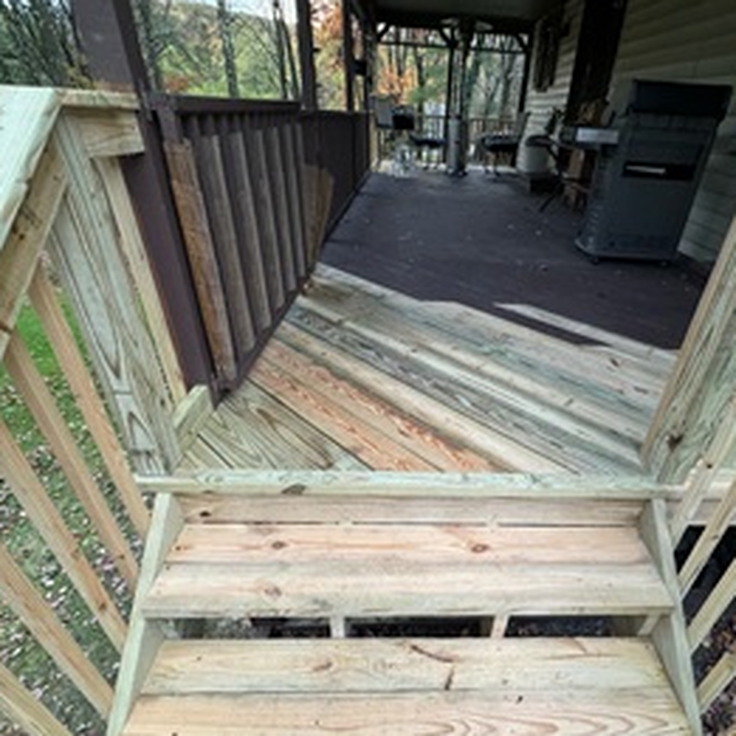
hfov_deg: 76.9
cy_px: 415
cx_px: 437
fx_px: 457
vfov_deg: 77.3
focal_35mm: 19
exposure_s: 1/99
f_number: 2.2
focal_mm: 2.22
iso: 320
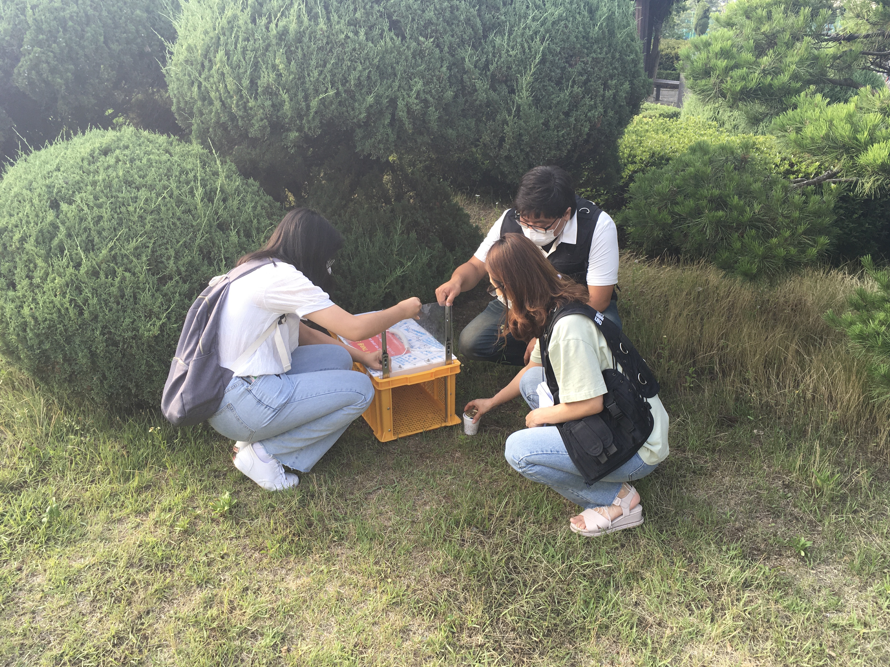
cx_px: 454
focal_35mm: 30
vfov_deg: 46.8
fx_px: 771
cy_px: 327
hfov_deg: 60.0
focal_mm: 4.15
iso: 25
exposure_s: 1/160
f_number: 2.2
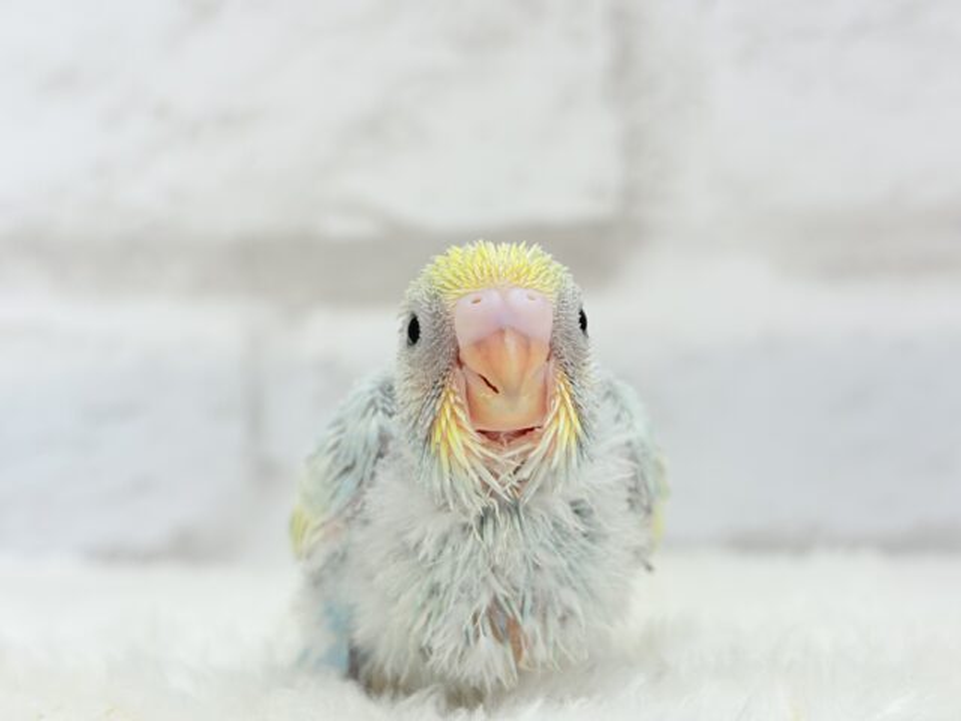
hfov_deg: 36.8
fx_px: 1444
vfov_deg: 28.0
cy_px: 360
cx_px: 480
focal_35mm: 52
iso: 40
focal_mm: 5.96
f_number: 1.6
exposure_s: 1/50
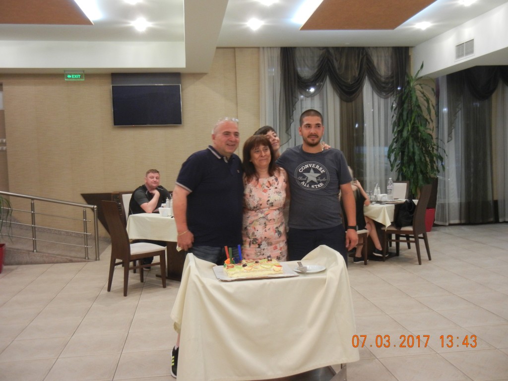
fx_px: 499
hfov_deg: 54.0
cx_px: 254
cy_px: 190
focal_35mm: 34
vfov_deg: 41.8
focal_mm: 6.2
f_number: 3.6
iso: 400
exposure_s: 1/4.5
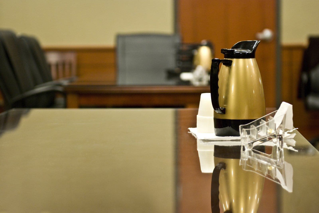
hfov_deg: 19.4
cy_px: 106
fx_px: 932
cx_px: 160
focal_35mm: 105
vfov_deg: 13.1
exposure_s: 1/30
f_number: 2.8
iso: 720
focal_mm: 70
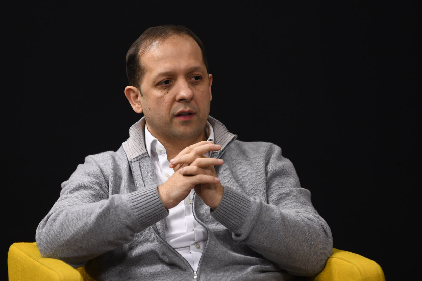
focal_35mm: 190
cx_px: 211
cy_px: 140
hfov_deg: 10.8
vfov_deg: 7.2
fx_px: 2227
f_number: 3.2
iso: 320
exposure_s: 1/160
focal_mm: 190
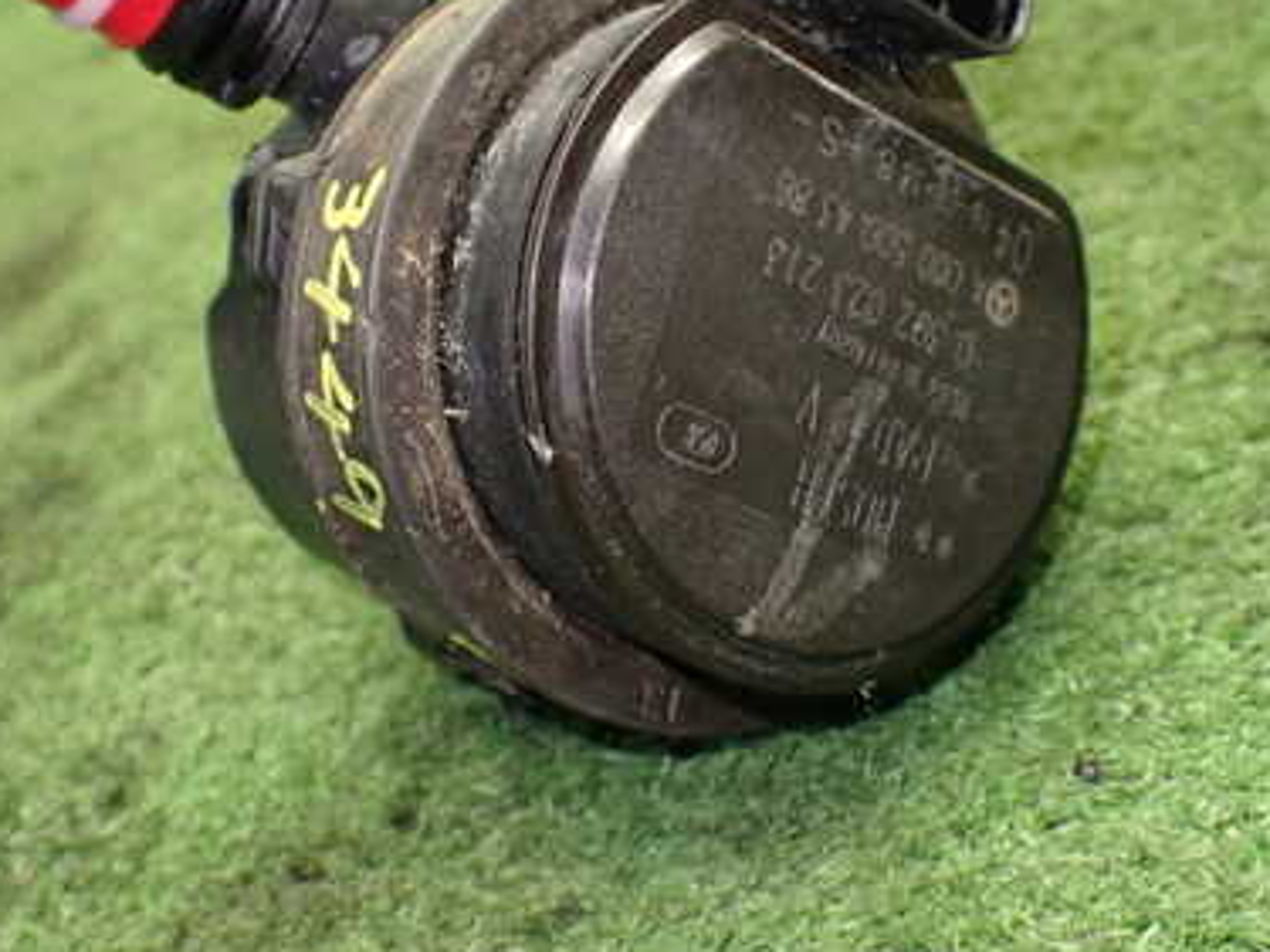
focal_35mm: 48
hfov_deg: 39.6
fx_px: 1760
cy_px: 291
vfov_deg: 30.0
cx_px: 566
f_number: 2.3
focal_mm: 5.4
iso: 800
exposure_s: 1/80
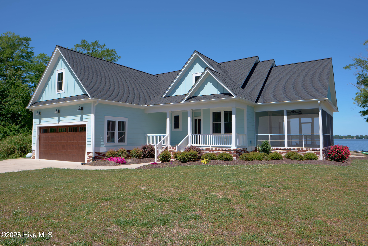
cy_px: 123
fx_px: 245
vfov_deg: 53.1
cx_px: 184
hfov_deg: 73.7
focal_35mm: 24
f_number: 5.6
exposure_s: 1/450
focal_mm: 16
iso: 400
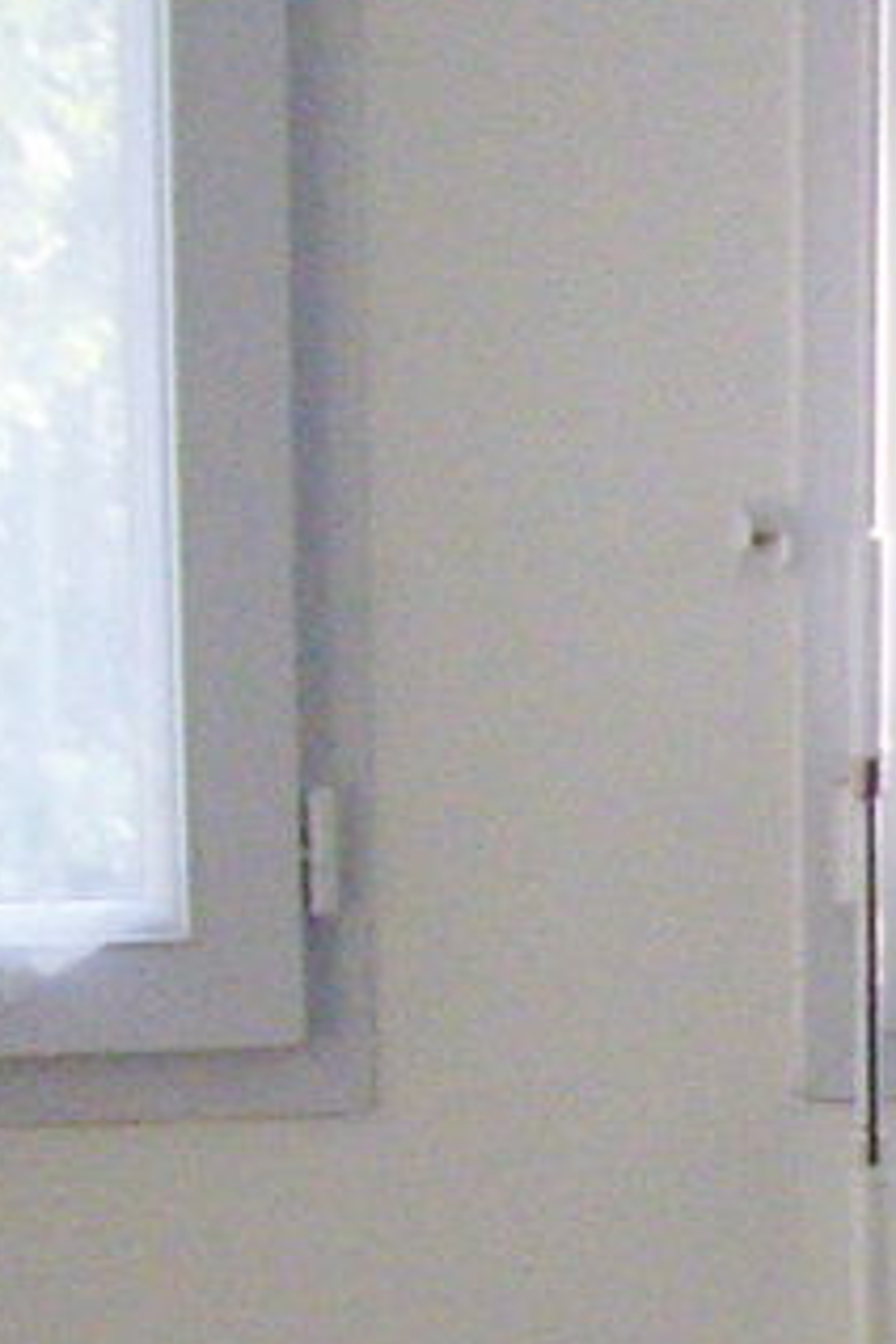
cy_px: 1762
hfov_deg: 6.0
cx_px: 3284
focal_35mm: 199
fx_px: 7429
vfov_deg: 10.1
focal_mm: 7.9
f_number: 2.8
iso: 400
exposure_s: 1/60
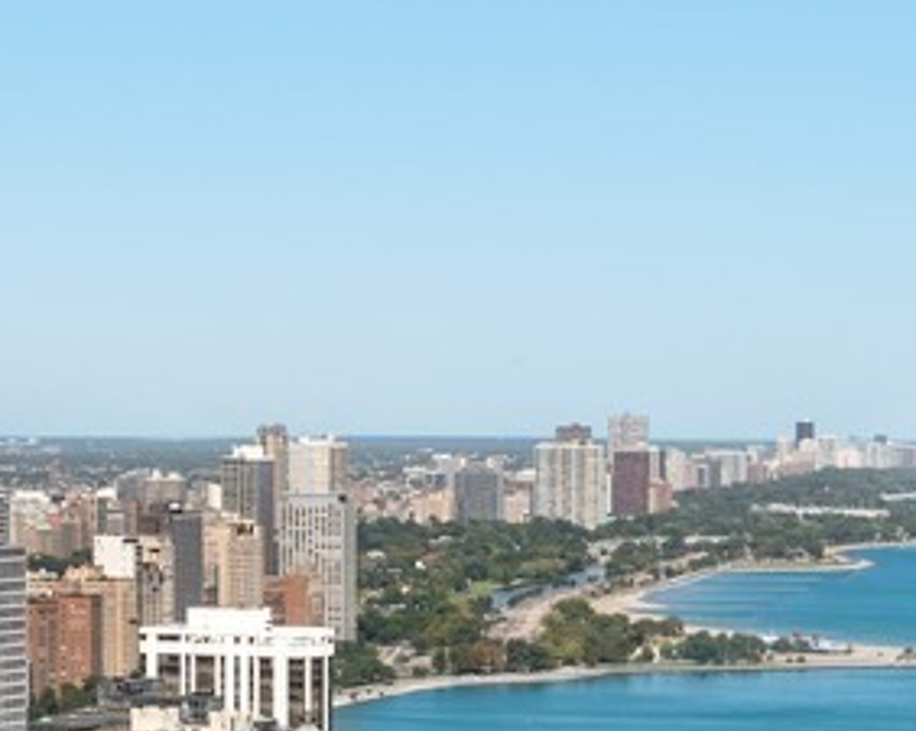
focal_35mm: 126
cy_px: 435
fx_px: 3412
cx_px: 88
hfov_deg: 15.1
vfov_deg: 12.2
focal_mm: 28.5
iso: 200
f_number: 9.5
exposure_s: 1/350
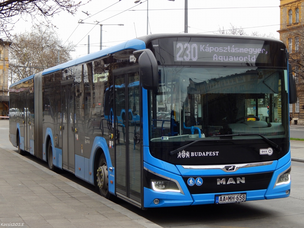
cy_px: 114
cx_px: 152
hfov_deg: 31.7
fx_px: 536
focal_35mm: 61
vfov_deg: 24.0
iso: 125
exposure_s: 1/50
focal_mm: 10.9
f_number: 4
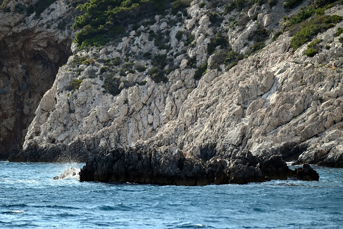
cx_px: 172
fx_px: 2097
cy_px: 114
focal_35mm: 220
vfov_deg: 6.2
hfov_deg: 9.4
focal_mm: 220
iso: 250
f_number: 5.3
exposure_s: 1/1000
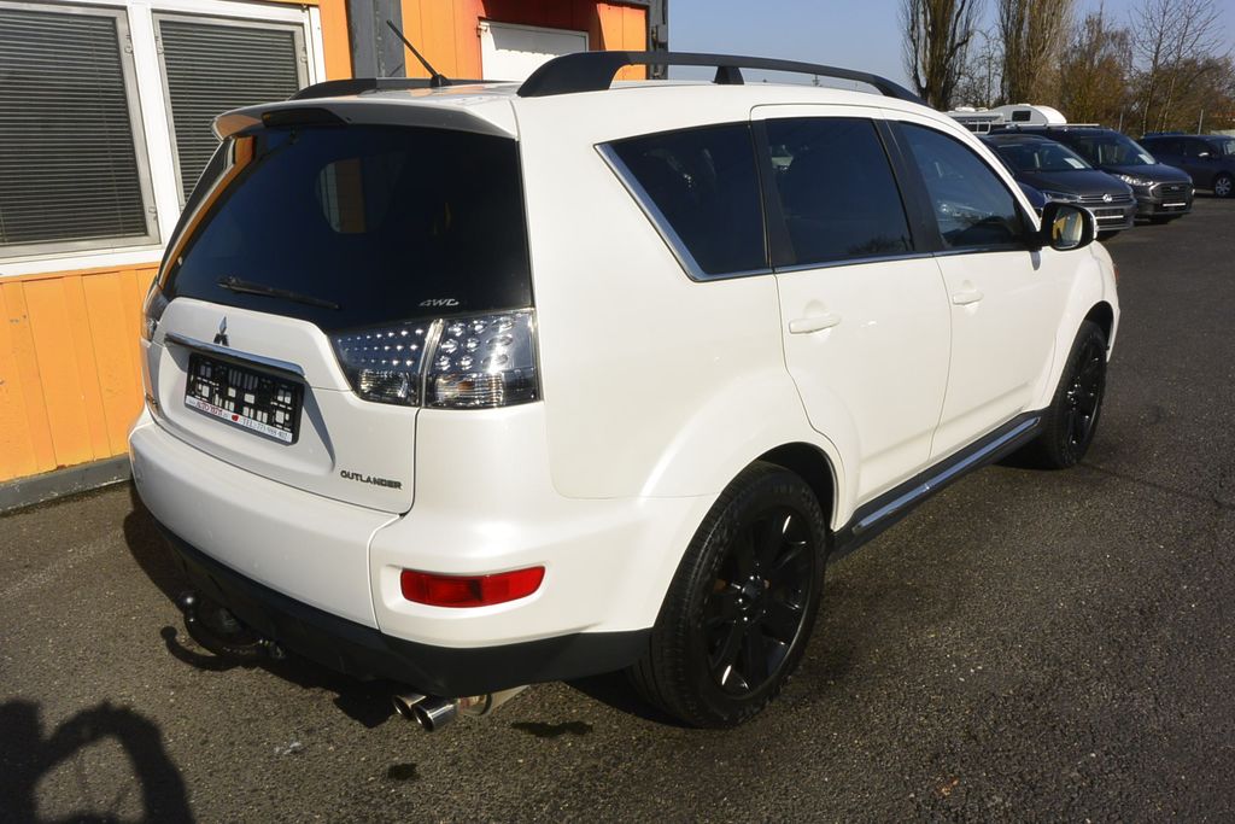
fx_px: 926
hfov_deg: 67.4
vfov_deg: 47.9
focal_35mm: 27
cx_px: 618
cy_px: 412
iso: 160
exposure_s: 1/250
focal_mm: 10
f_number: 13
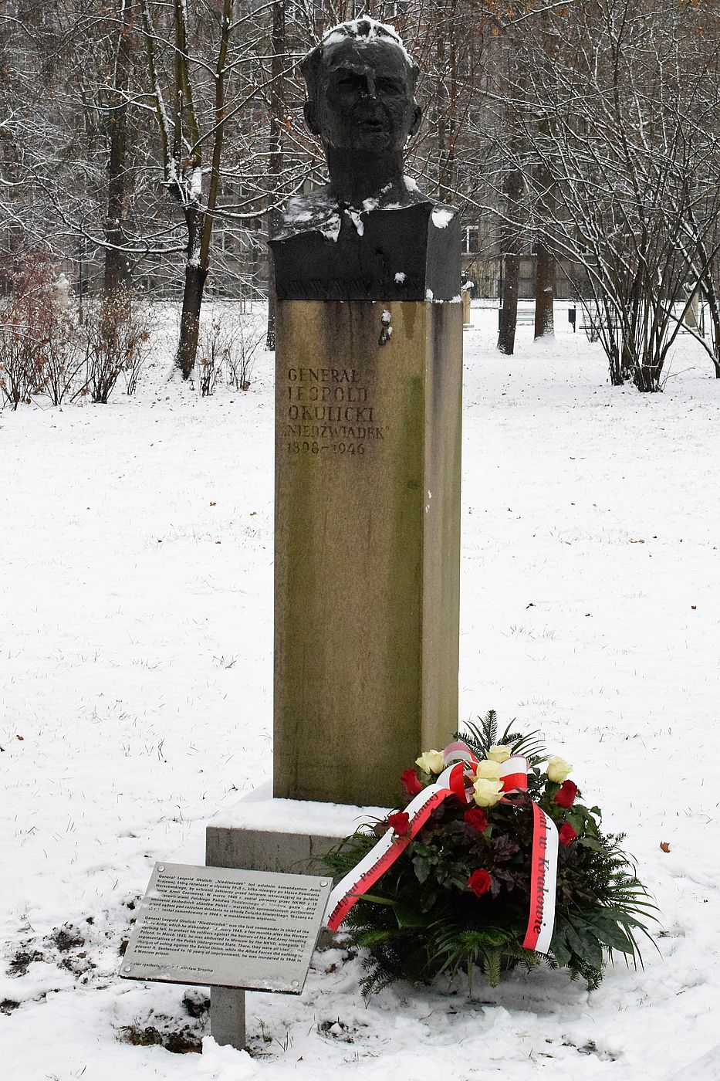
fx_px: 1800
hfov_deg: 22.6
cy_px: 540
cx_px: 360
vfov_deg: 33.4
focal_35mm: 60
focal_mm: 40
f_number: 13
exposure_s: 1/640
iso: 6400
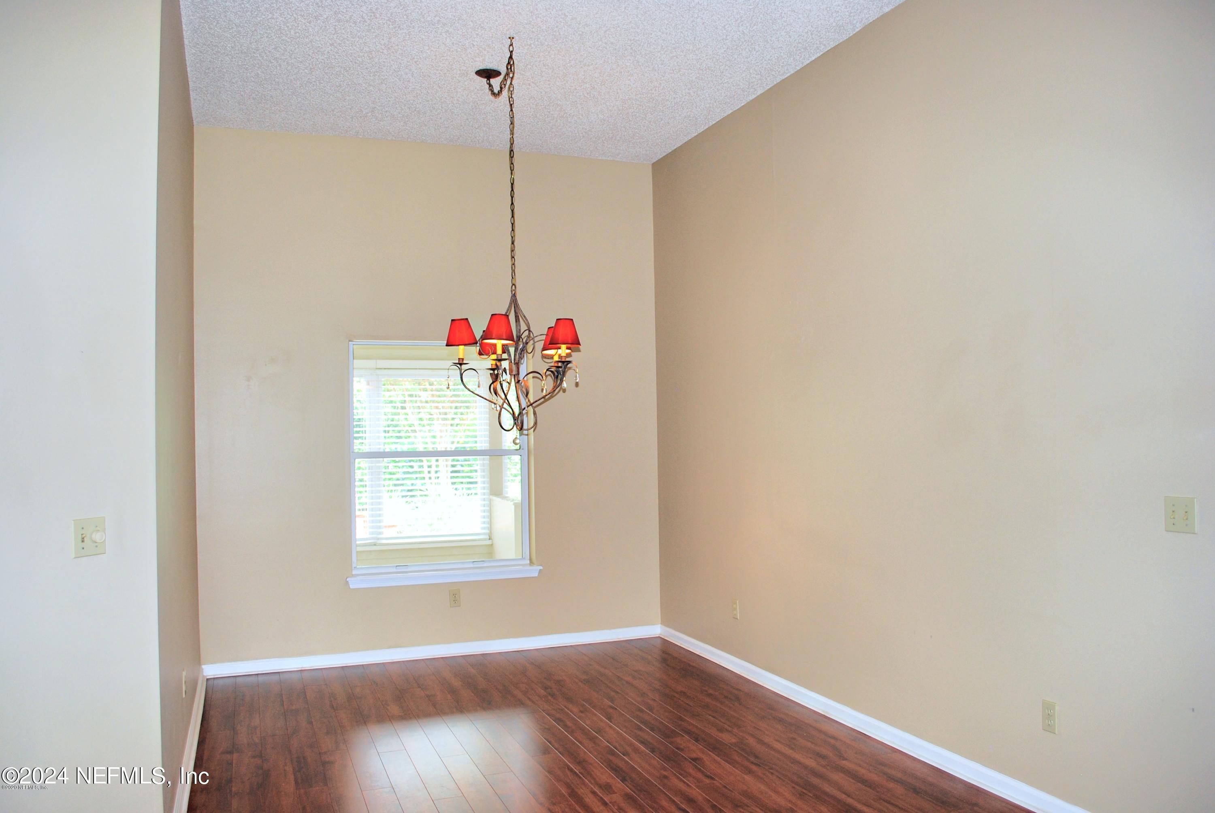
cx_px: 608
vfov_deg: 48.0
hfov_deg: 67.3
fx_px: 912
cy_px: 406
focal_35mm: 27
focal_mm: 18
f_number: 3.5
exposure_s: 1/60
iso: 200
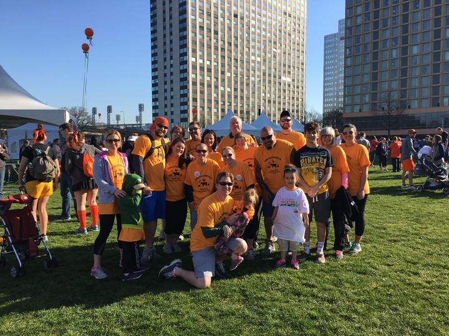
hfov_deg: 61.7
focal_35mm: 29
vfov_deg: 48.2
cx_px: 224
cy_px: 168
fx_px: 376
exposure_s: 1/1083
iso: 25
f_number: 2.2
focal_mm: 4.15
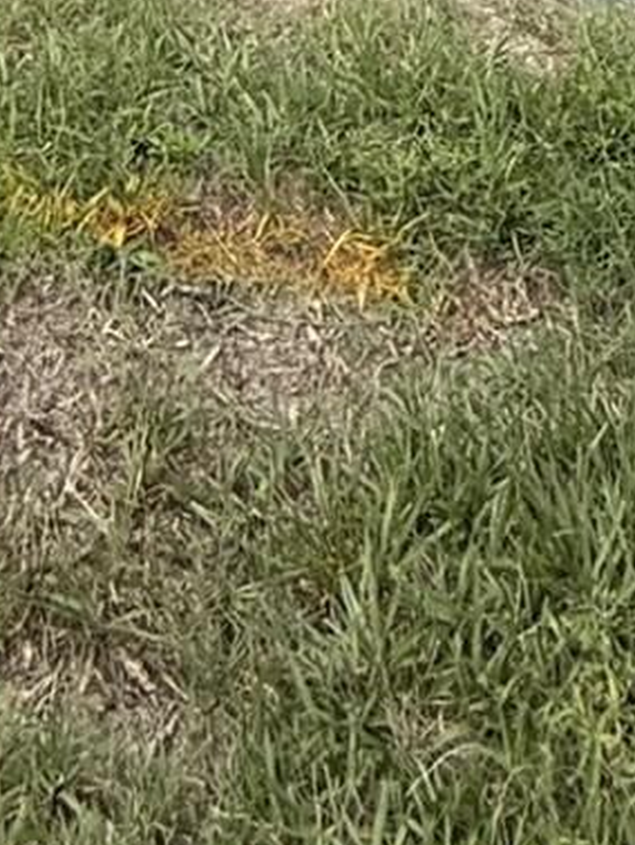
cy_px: -1252
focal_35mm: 74
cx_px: 143
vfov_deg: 14.5
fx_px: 1808
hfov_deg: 19.7
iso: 50
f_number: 2.2
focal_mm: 2.22
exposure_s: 1/2320
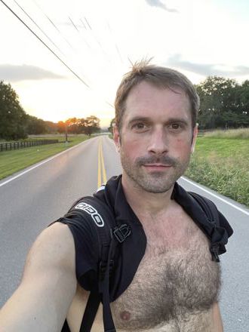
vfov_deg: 60.0
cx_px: 124
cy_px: 166
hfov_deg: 46.8
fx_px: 288
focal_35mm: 30
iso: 100
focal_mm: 2.71
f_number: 2.2
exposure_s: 1/60
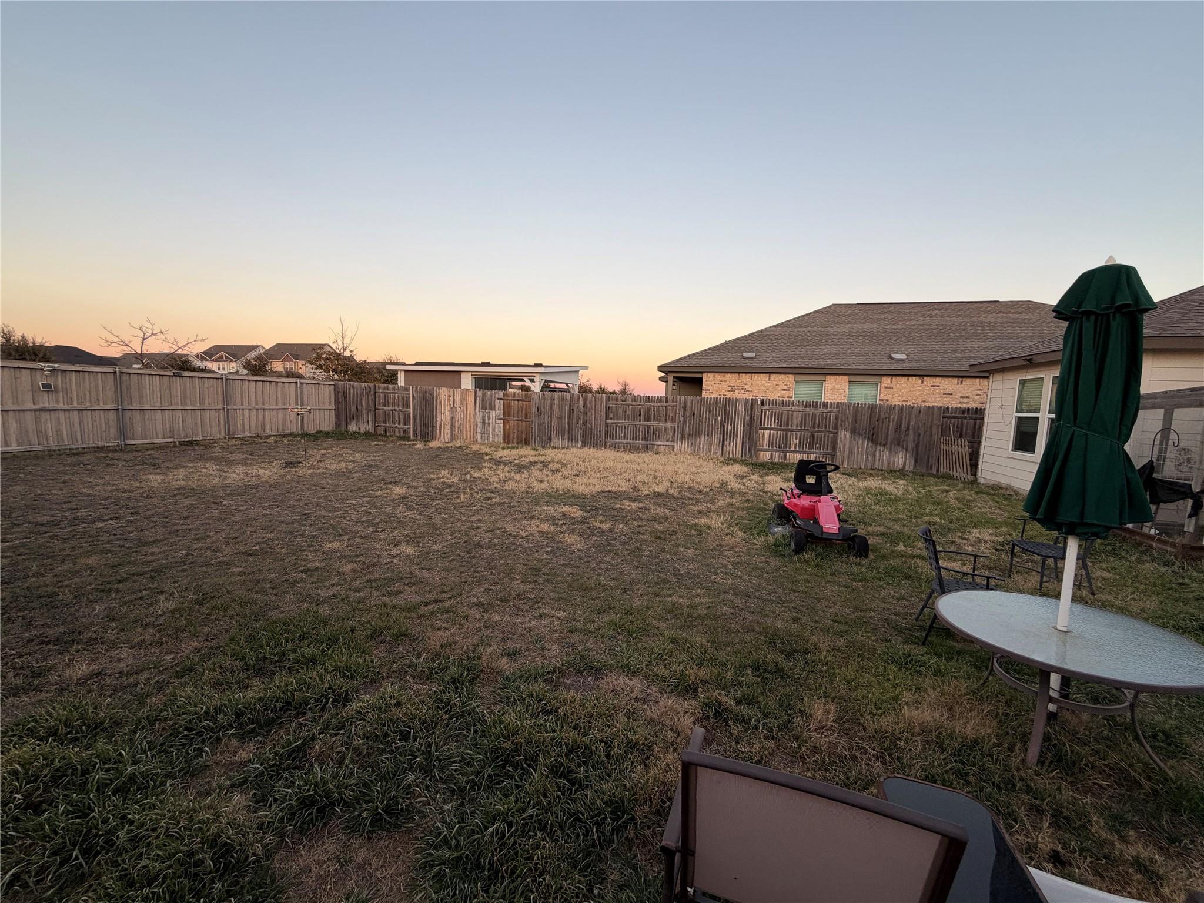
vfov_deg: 85.7
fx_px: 487
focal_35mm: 14
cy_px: 452
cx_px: 602
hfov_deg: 102.1
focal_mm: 2.22
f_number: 2.2
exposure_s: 1/121
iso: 50
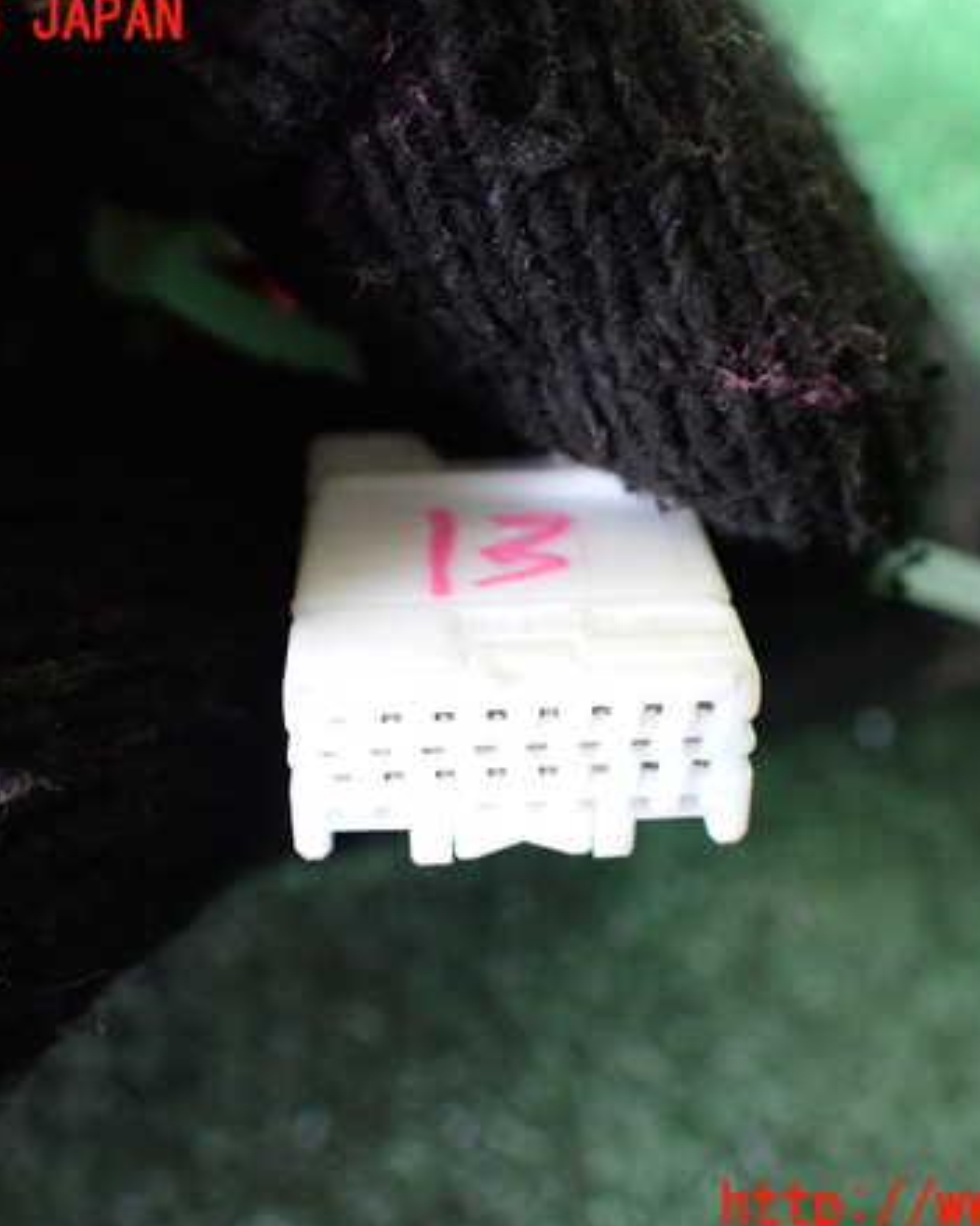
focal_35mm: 40
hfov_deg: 37.3
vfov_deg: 45.8
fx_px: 1451
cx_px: 514
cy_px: 614
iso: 800
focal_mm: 5.4
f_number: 2.3
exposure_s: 1/40
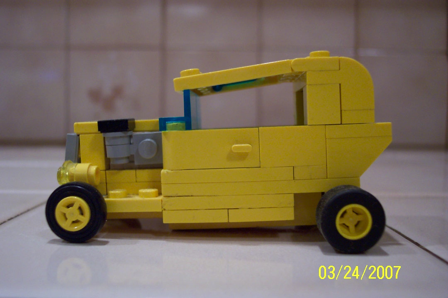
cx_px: 224
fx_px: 473
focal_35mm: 38
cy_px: 149
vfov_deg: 35.1
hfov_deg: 50.7
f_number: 2.8
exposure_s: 1/45
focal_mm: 8
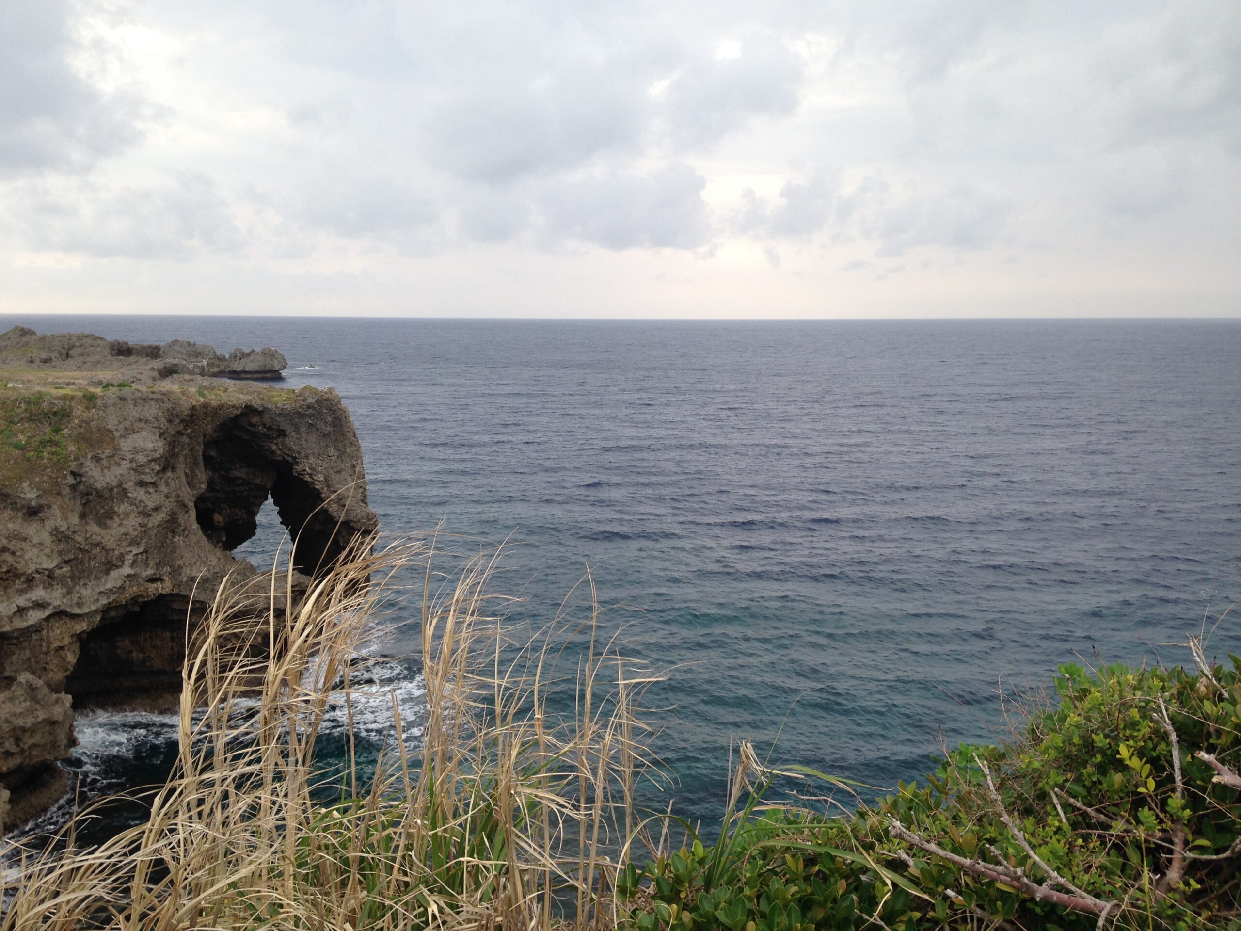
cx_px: 620
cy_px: 466
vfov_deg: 42.9
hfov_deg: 55.4
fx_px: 1183
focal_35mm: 33
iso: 50
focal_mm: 4.12
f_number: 2.4
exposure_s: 1/263
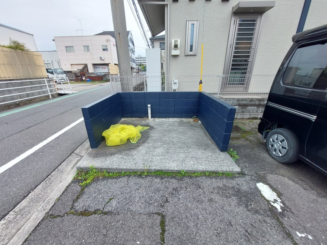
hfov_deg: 106.2
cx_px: 164
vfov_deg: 89.9
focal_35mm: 13
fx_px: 123
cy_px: 122
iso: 50
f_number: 2.2
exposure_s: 1/368
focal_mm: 1.74
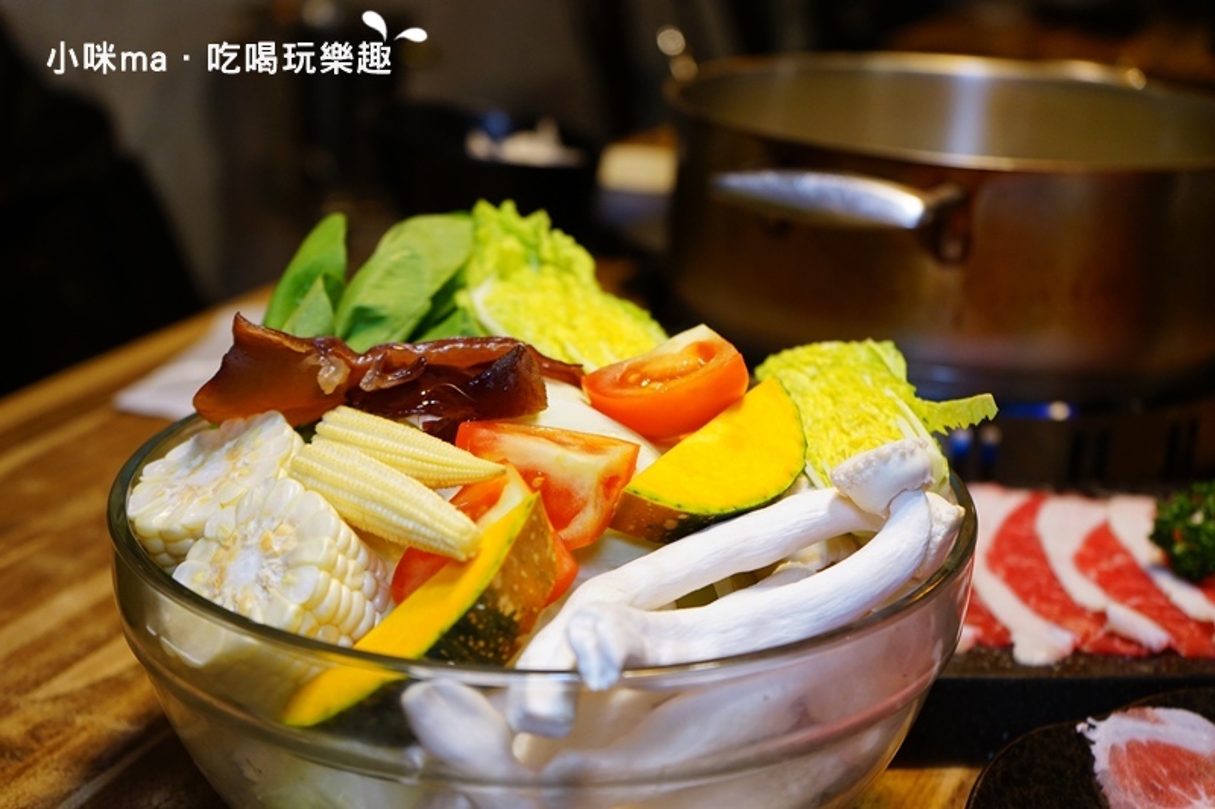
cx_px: 608
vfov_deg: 28.1
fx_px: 1620
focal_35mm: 48
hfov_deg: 41.1
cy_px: 404
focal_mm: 48
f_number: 4.5
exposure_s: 1/60
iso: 800
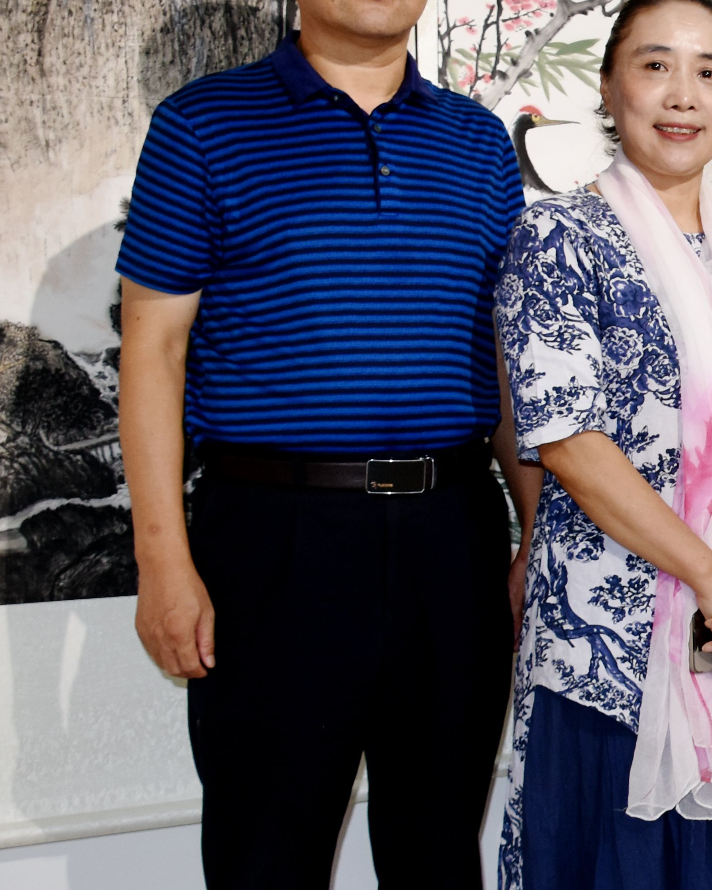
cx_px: 1162
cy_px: 517
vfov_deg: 25.0
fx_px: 2002
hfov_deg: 17.5
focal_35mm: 76
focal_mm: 18
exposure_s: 1/125
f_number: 3.5
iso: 360
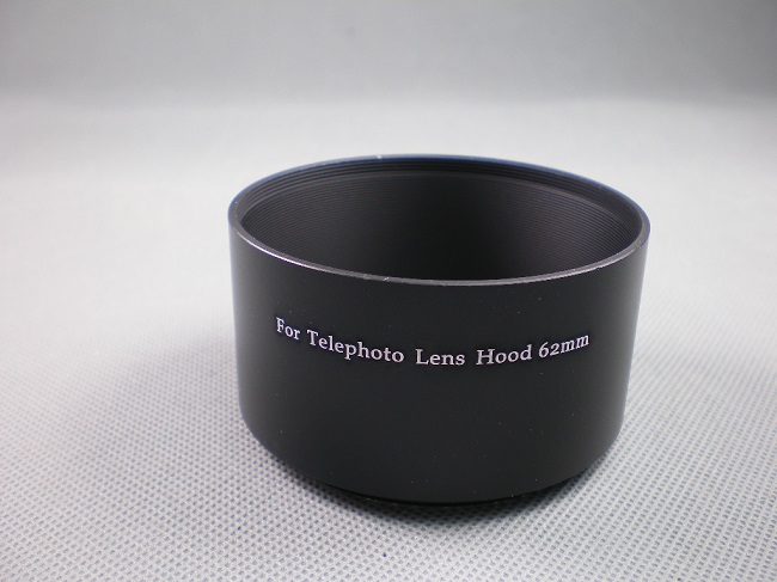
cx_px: 388
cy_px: 291
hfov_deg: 49.0
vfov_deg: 37.7
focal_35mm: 38
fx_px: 853
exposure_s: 1/30
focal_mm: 6.3
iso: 64
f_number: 3.1
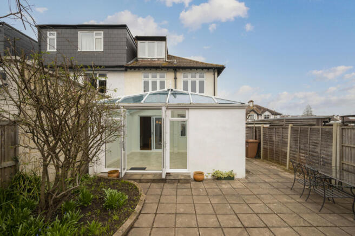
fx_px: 138
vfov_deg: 81.1
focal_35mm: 14
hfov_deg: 104.3
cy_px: 118
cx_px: 178
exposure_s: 1/250
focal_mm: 14
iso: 200
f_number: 8
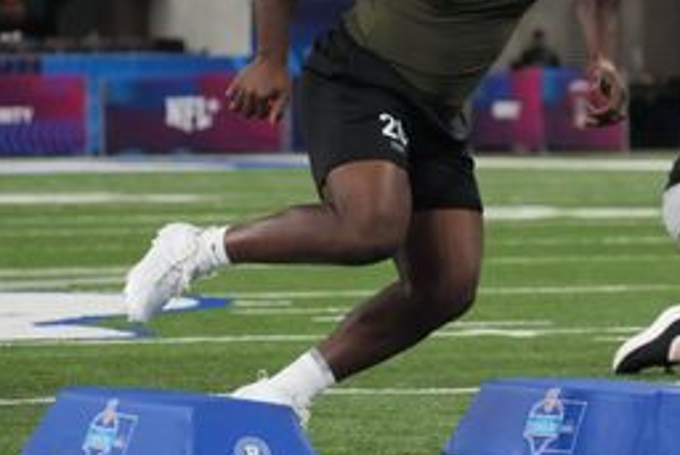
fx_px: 5632
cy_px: 124
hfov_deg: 6.9
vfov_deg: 4.6
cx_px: 460
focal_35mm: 298
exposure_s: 1/2000
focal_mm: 191
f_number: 6.3
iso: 10000
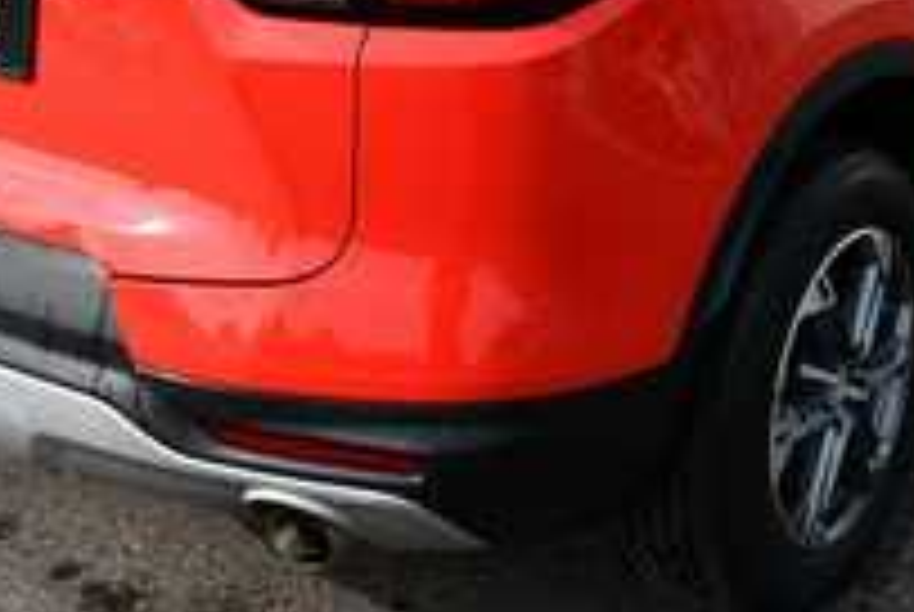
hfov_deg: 33.8
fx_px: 1500
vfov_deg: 22.5
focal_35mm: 59
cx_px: 513
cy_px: 65
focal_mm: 20
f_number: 8
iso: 125
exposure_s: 1/250
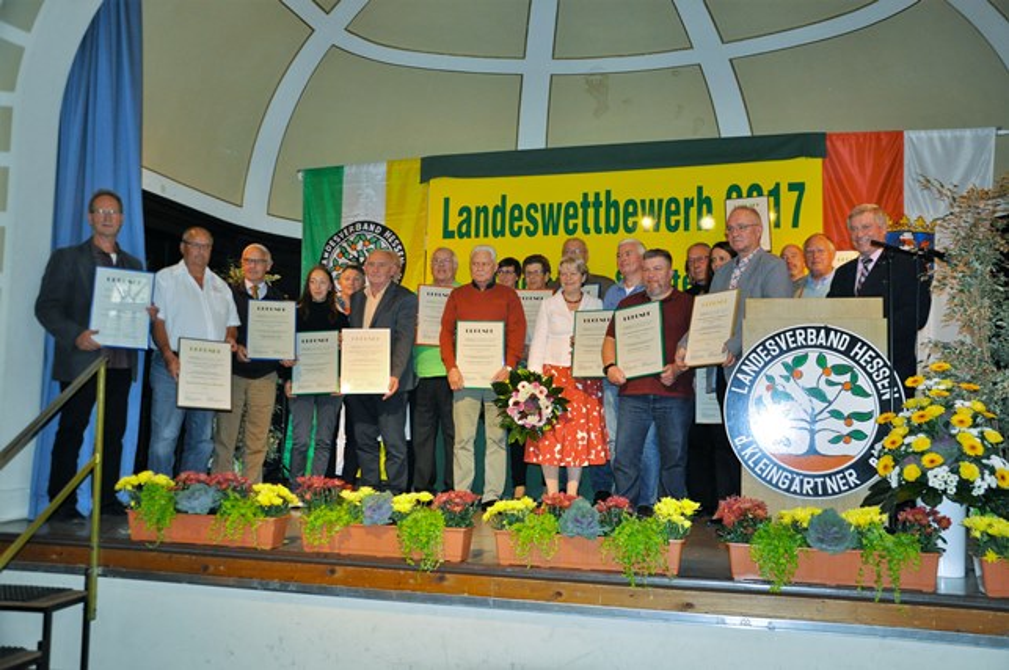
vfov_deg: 41.6
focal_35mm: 32
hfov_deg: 59.6
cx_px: 504
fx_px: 882
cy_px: 335
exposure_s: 1/60
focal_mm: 21
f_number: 3.8
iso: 800
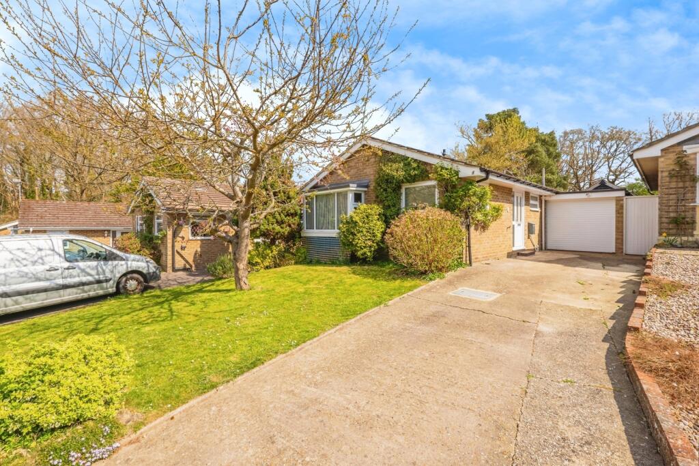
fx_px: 291
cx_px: 350
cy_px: 233
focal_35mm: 15
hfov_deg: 100.4
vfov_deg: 77.3
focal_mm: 10
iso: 320
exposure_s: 1/550
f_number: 8
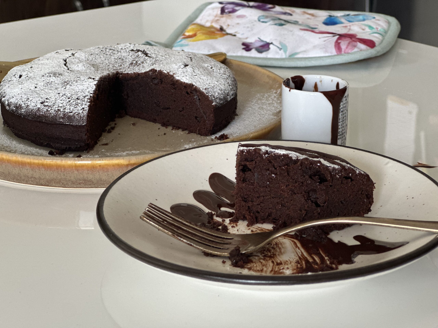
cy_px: 164
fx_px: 974
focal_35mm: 77
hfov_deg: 25.3
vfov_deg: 19.1
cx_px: 219
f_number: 2.8
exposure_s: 1/121
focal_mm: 9
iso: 200
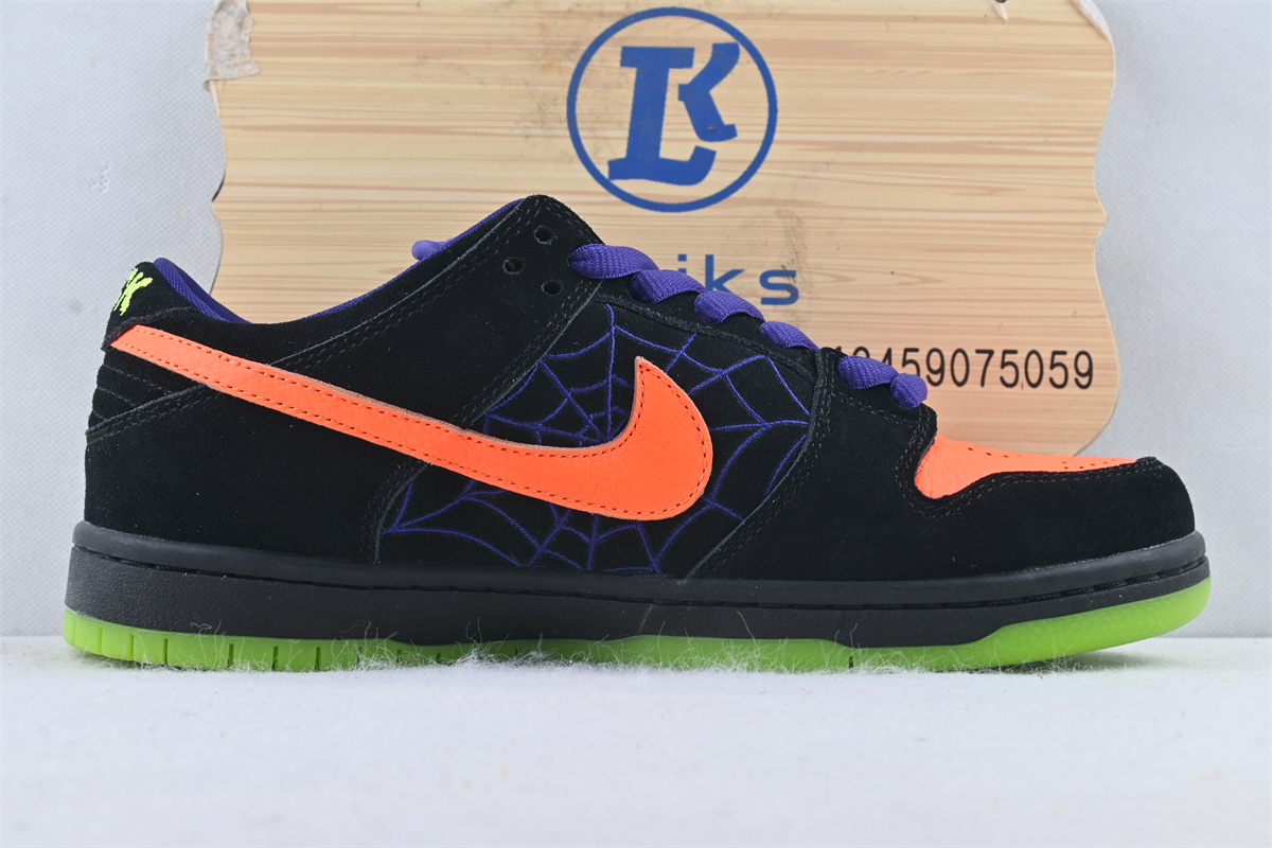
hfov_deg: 36.9
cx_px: 636
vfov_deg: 25.1
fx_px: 1908
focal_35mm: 54
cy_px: 424
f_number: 10
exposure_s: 1/13
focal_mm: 36
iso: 100
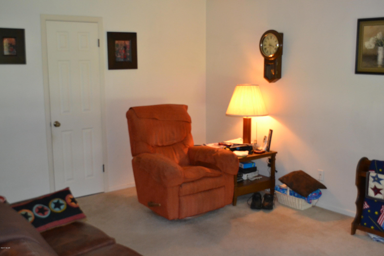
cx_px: 192
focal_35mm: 39
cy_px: 128
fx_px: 416
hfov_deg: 49.6
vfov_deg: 34.2
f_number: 4.2
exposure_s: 1/60
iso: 2000
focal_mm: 26
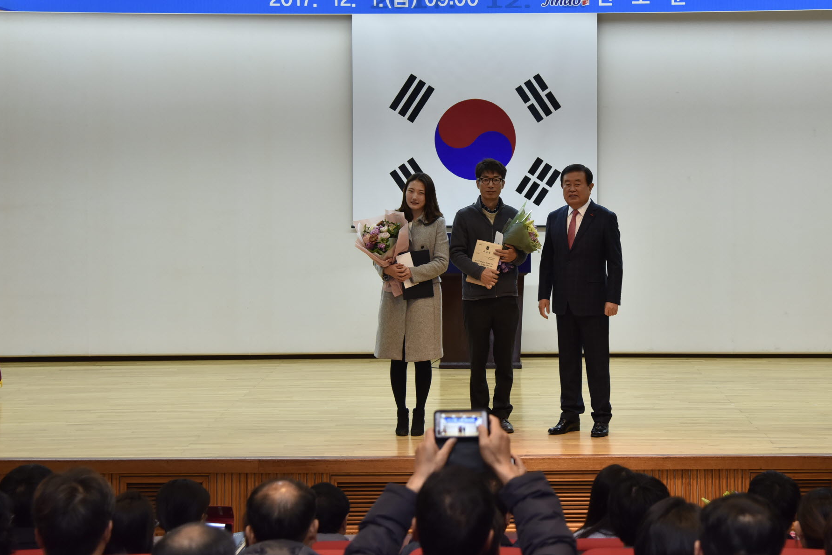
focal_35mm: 70
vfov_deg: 19.4
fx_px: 1618
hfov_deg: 28.8
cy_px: 194
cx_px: 488
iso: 1000
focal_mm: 52
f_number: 4
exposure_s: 1/125
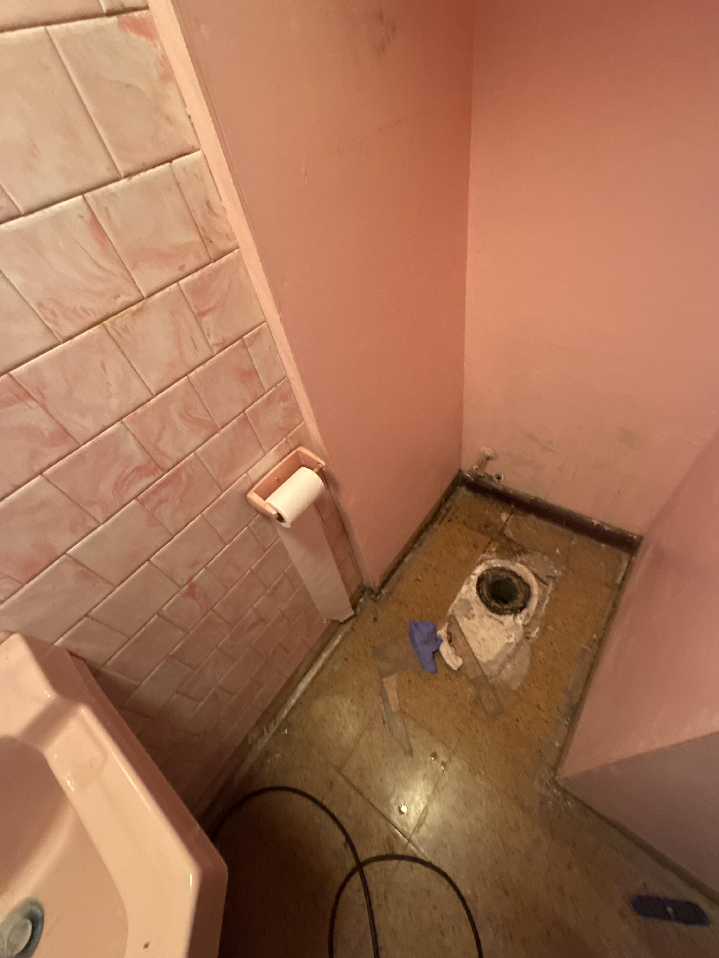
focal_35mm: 14
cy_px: 479
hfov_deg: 85.7
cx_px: 360
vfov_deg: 102.1
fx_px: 388
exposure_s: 1/60
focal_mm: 2.22
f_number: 2.2
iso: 1000
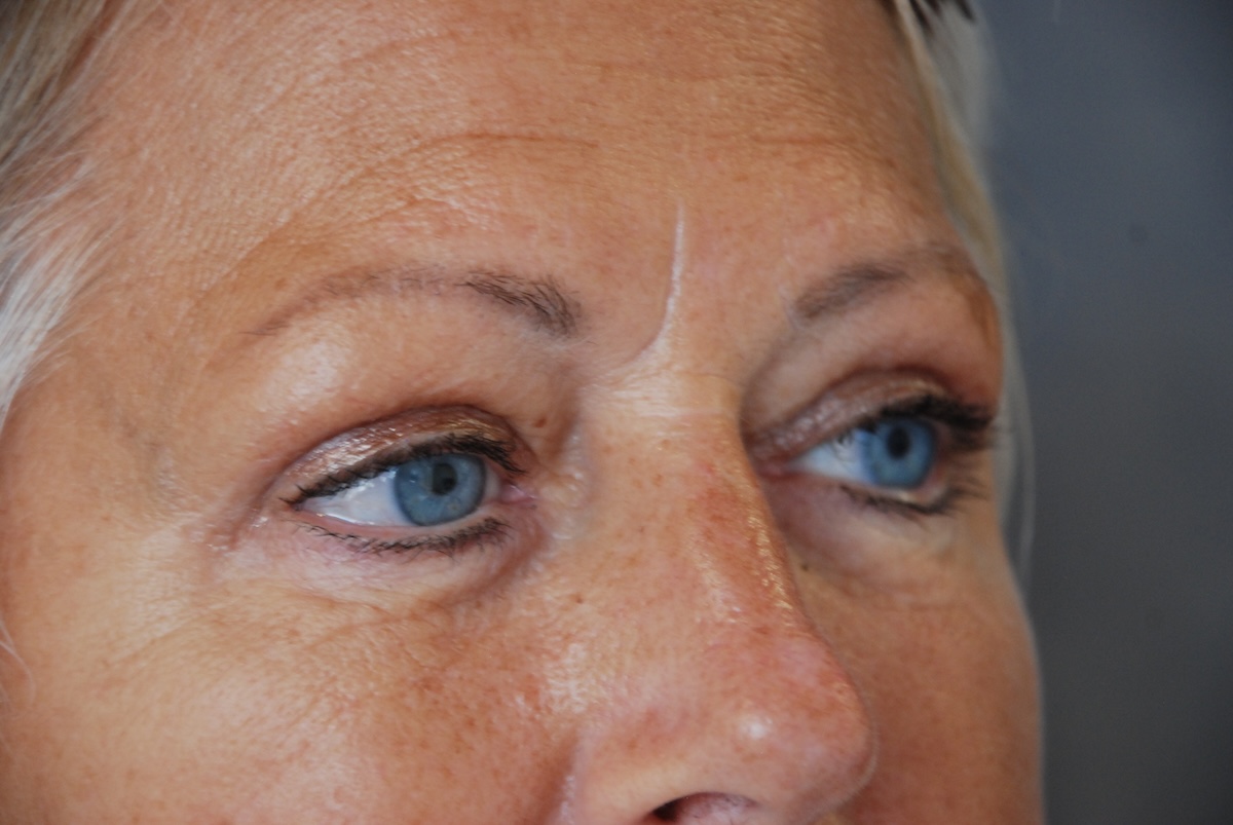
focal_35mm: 180
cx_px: 616
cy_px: 412
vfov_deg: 7.6
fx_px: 6172
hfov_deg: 11.4
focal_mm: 120
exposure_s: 1/30
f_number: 5.6
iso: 640
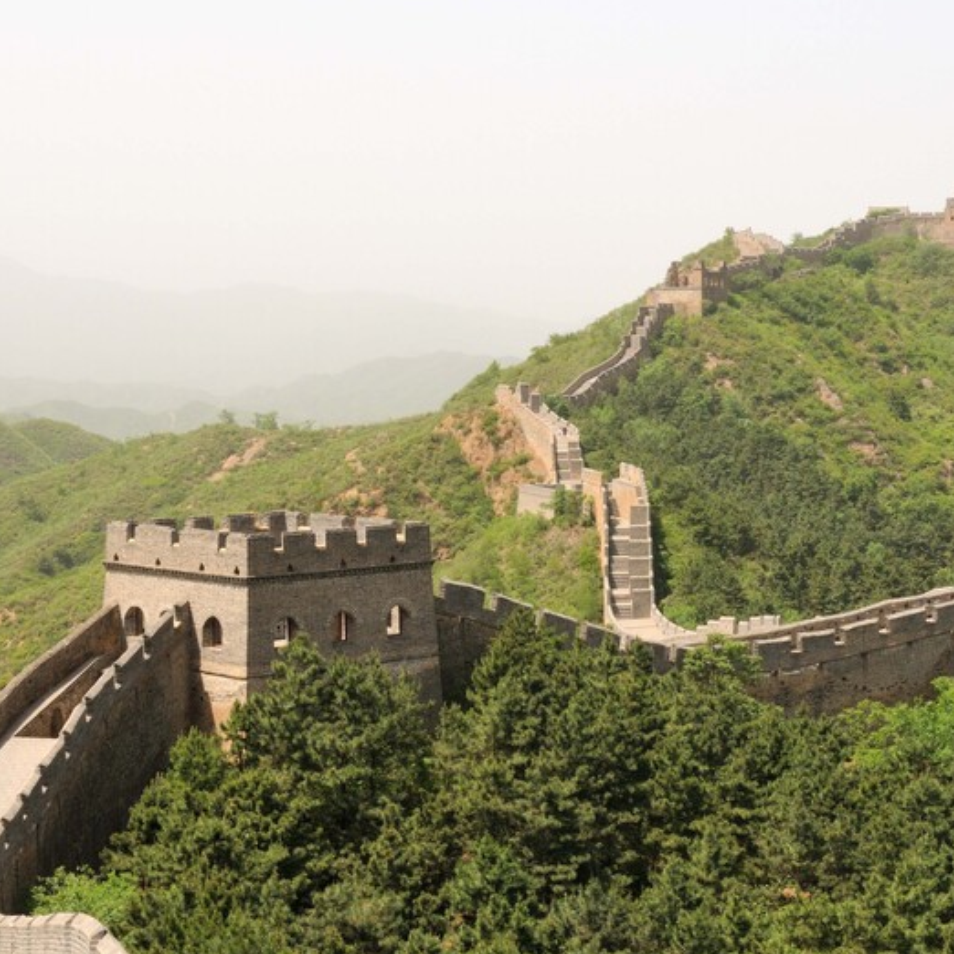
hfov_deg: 22.1
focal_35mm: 78
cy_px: 476
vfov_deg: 22.2
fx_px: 2432
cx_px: 638
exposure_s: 1/60
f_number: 20
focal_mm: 40
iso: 250
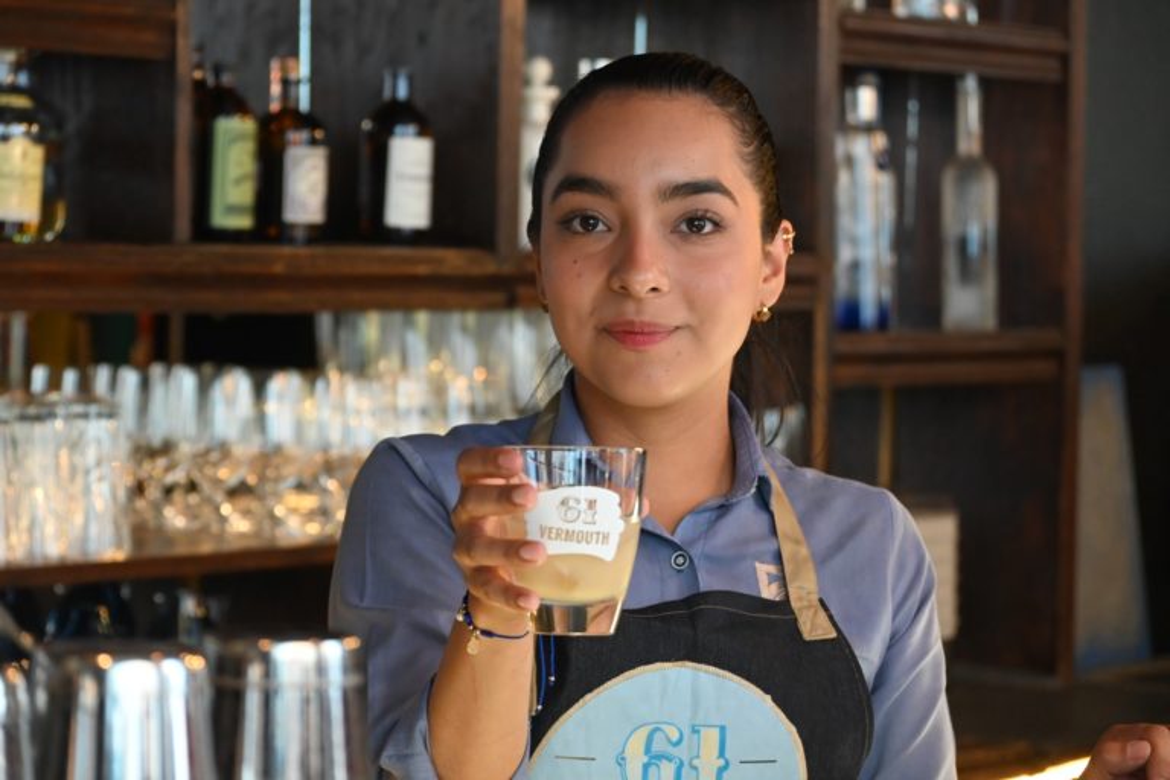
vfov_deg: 12.0
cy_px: 390
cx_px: 585
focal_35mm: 114
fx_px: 3705
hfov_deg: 17.9
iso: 3200
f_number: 4.8
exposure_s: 1/60
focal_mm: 76
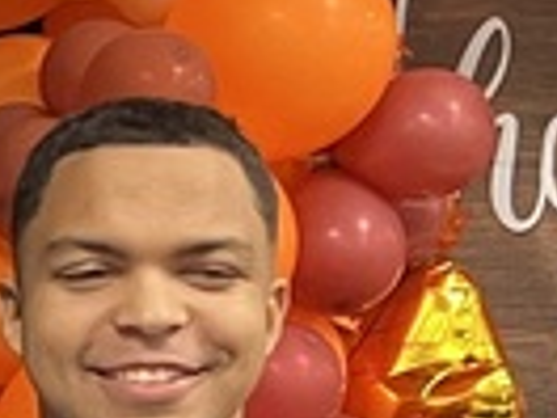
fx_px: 3234
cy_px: 587
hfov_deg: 8.9
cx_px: -793
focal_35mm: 201
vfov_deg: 7.3
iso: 400
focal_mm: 5.7
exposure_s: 1/60
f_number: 1.5
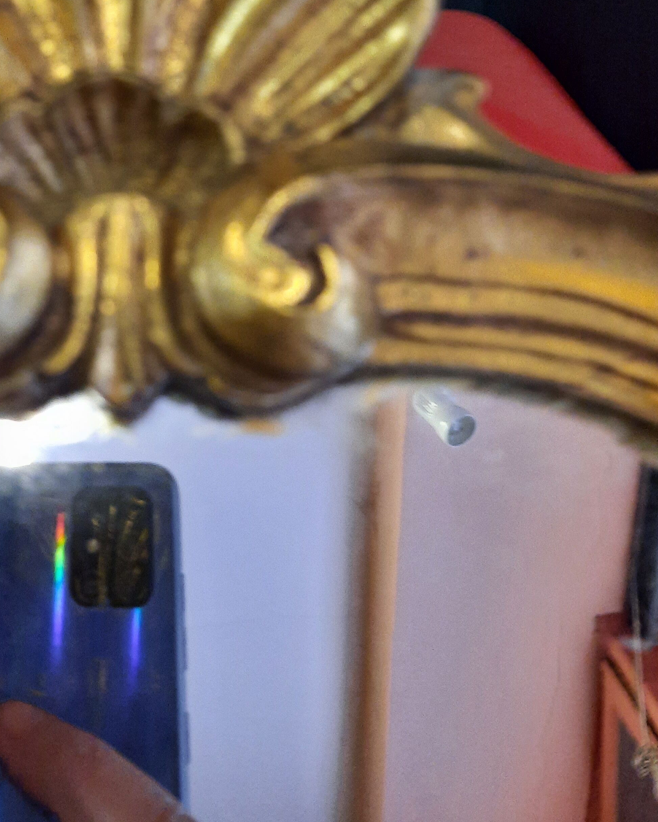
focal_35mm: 40
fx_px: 974
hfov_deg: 36.5
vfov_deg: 44.5
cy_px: 222
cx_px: 172
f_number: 2
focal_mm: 4.6
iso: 400
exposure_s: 1/33
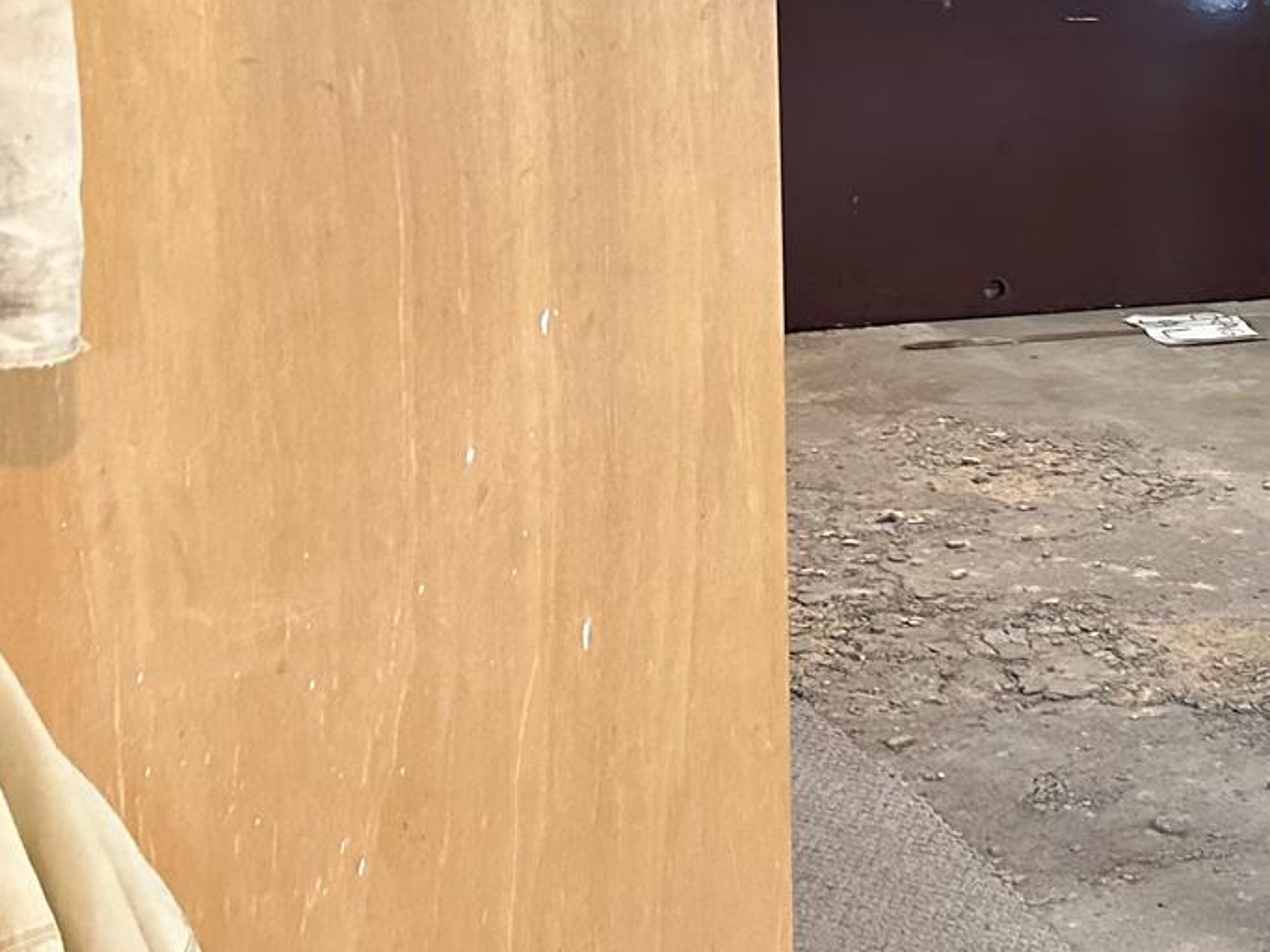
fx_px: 2641
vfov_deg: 20.0
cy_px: 95
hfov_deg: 25.5
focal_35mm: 72
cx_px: 1320
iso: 800
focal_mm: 6.86
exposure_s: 1/60
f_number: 1.78
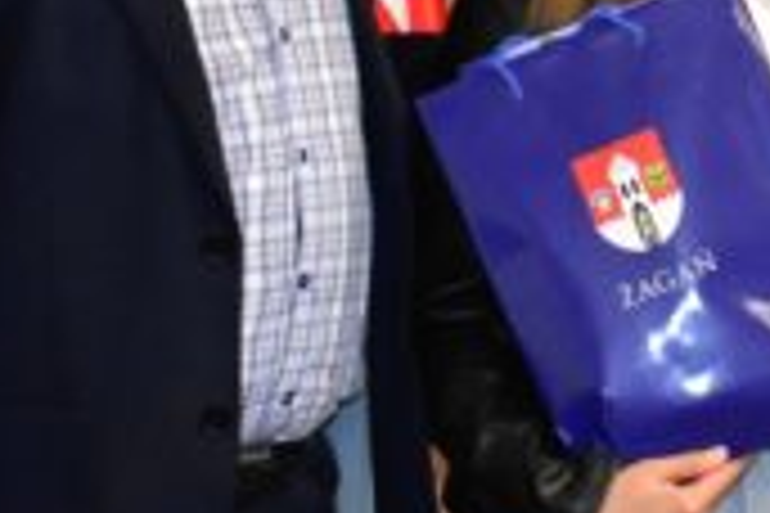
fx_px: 3315
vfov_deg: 8.7
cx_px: 860
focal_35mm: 155
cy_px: -216
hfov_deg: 13.0
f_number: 4.2
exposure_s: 1/250
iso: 5000
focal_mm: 28
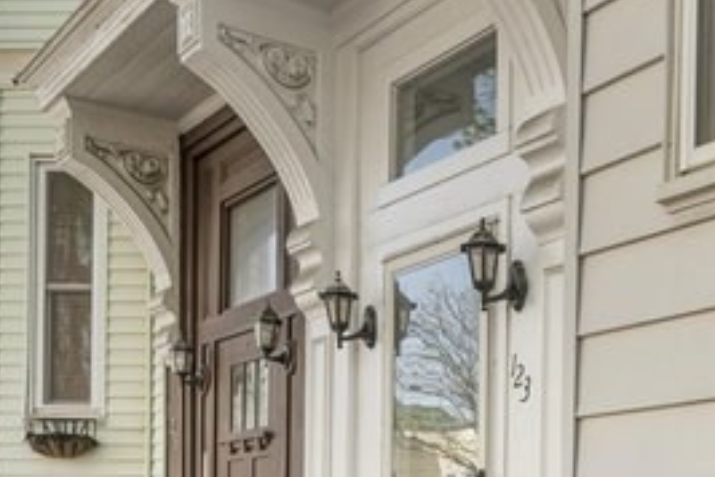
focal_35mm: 60
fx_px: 1192
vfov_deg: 21.0
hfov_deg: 31.8
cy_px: 583
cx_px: 643
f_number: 9
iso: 320
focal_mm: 16
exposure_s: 1/80
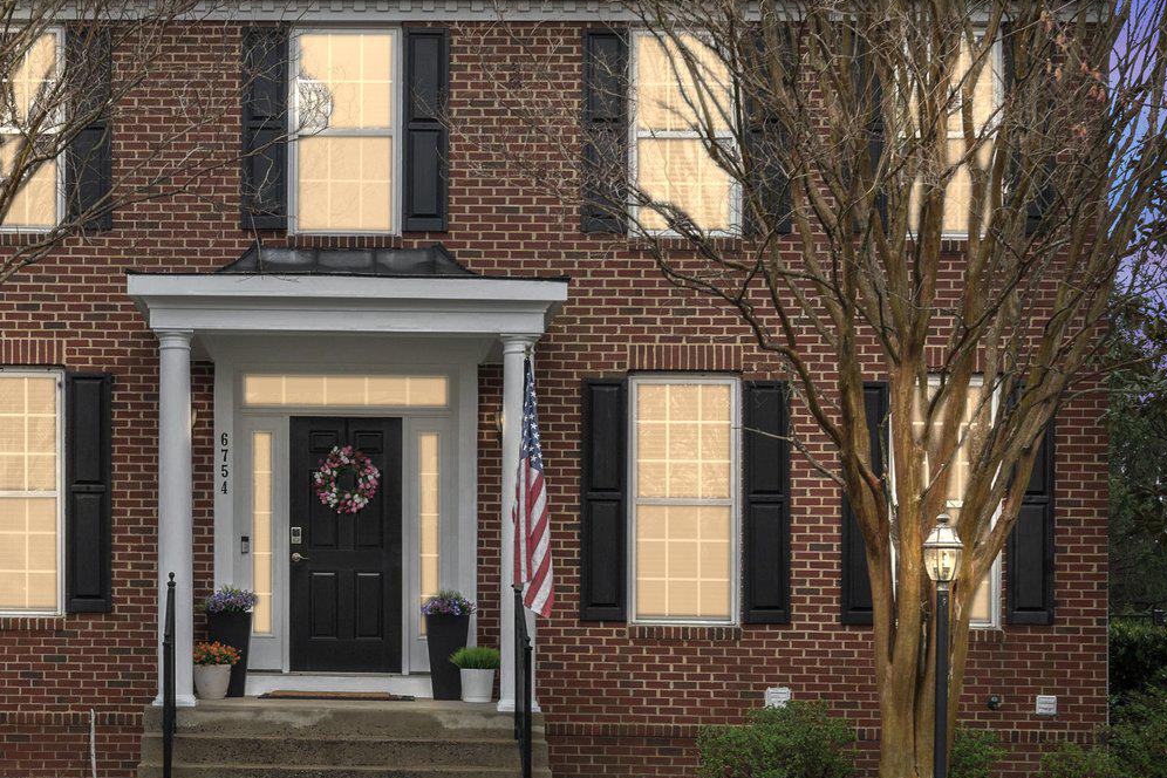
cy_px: 395
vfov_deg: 18.9
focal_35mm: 72
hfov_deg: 27.9
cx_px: 374
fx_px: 2334
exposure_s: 1/60
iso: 500
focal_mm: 35
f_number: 9
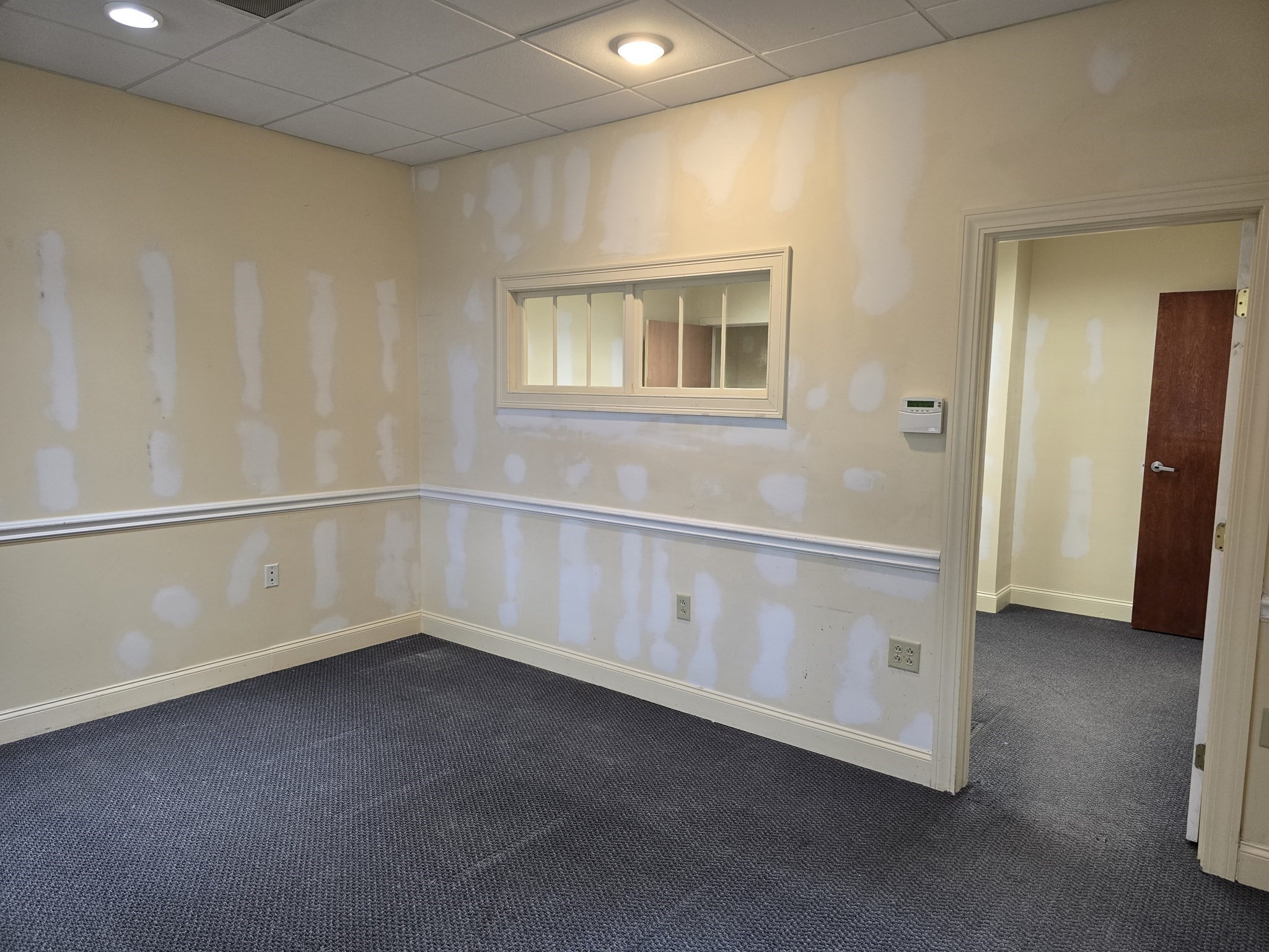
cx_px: 634
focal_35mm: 23
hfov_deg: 73.9
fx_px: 843
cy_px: 476
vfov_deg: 58.9
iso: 200
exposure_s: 1/120
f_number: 1.7
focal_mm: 6.3
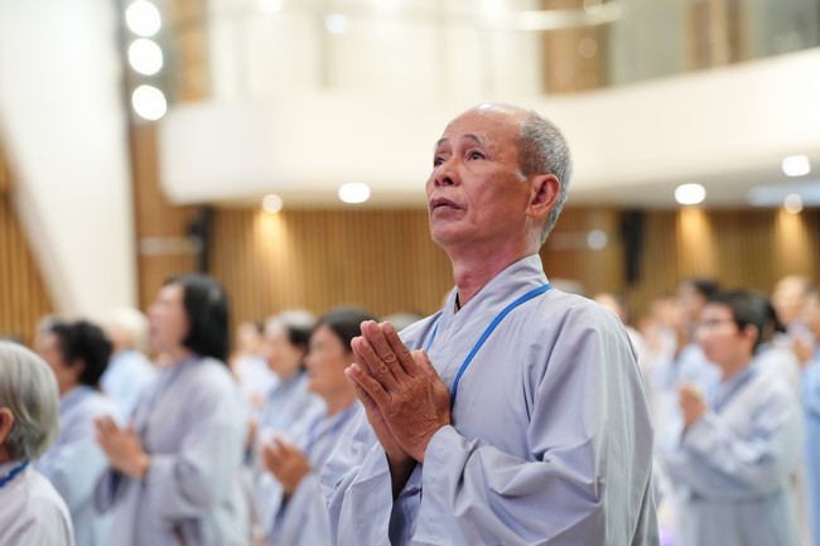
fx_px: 2049
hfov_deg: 22.6
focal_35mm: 90
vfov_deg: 15.2
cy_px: 273
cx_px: 410
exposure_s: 1/100
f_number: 3.2
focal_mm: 90
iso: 3200
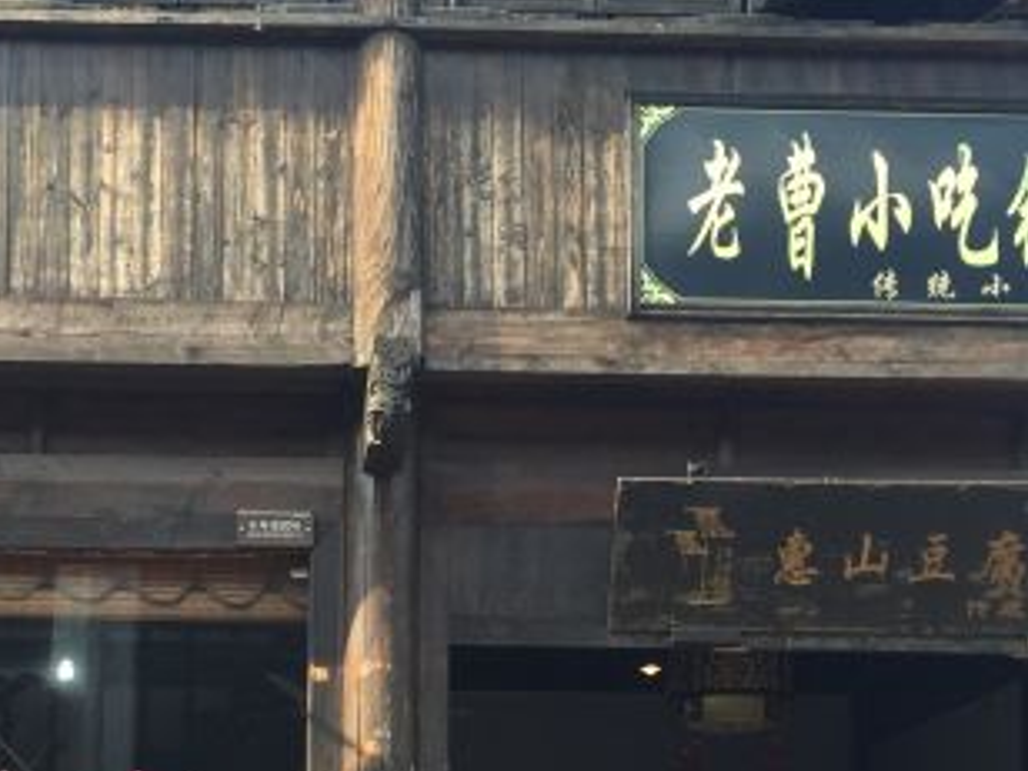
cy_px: 766
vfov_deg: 21.5
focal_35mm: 66
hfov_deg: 29.2
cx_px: 334
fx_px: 1960
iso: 32
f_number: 2.2
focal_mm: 4.15
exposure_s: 1/278
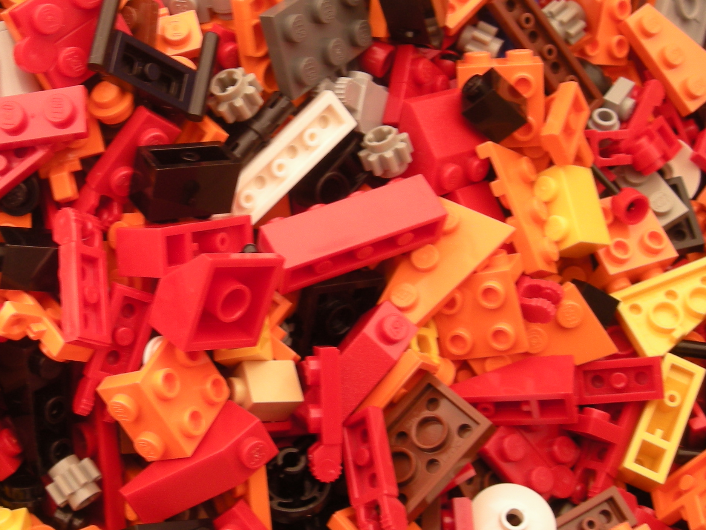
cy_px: 225
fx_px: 1244
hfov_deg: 30.9
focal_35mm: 61
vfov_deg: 24.0
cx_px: 149
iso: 67
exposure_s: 1/59.6
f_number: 2.8
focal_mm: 5.7
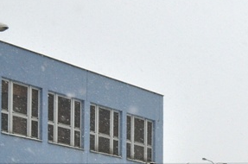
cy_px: 274
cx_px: 417
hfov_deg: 13.8
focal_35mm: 136
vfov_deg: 9.6
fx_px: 935
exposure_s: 1/320
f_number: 10
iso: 400
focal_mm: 26
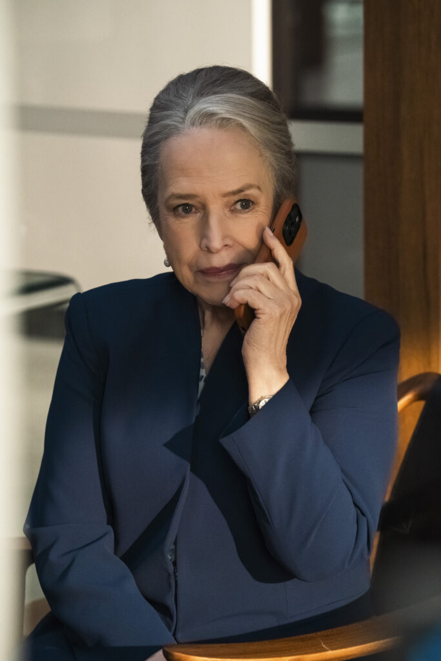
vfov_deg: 10.3
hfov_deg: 6.9
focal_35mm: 200
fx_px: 3673
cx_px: 220
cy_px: 330
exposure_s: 1/250
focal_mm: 200
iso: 8000
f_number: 6.3
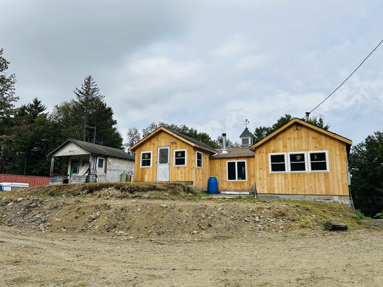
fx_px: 288
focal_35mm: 26
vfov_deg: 53.1
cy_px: 144
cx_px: 192
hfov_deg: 67.3
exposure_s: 1/6211
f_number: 1.5
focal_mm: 5.7
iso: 50
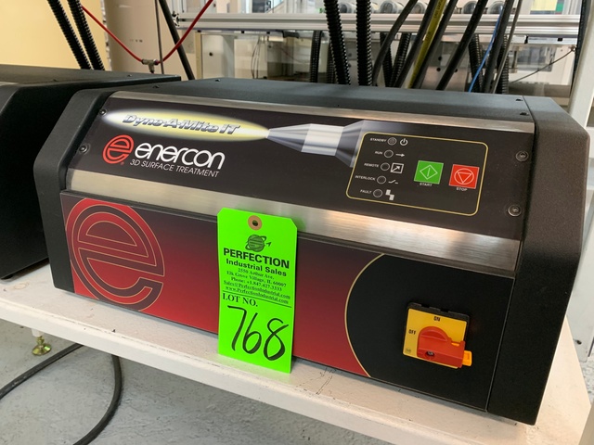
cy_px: 222
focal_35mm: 26
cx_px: 297
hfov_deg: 67.3
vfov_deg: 53.1
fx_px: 446
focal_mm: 4.25
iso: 200
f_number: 1.8
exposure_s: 1/60
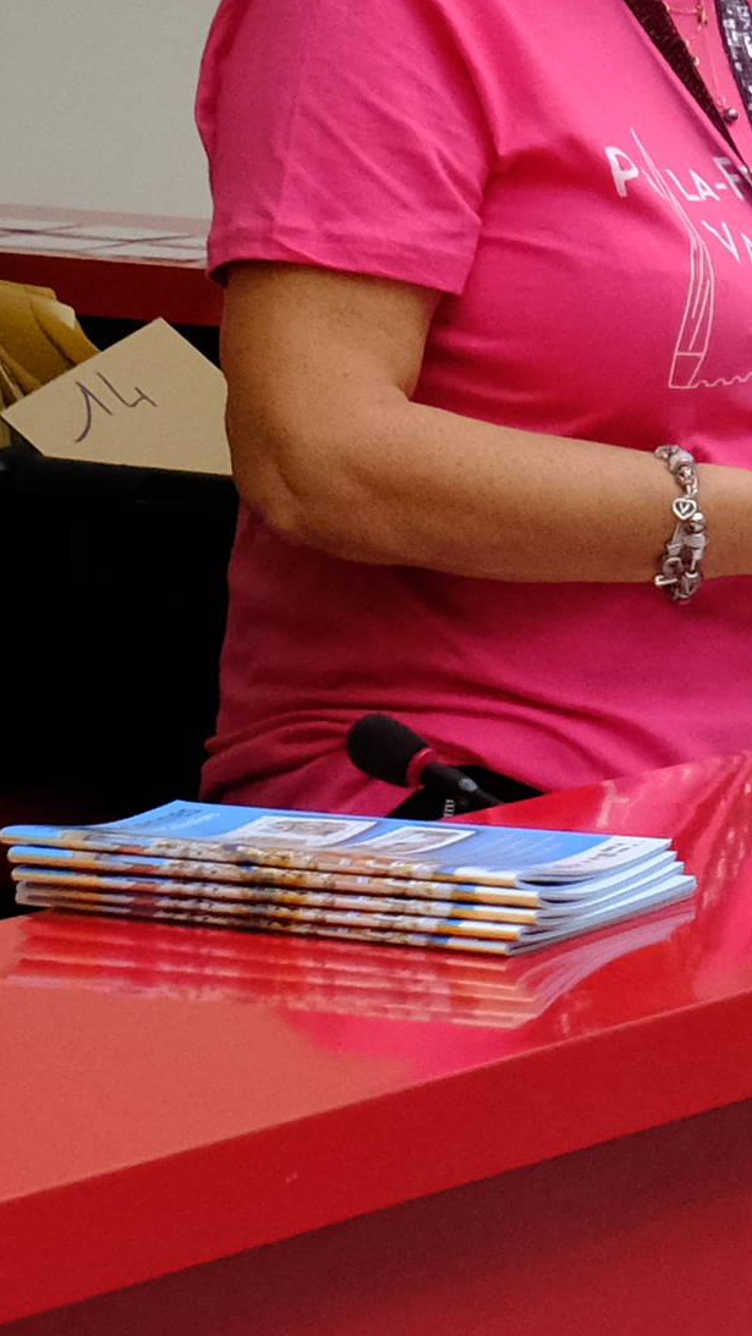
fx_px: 7336
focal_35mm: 207
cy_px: 534
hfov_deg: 5.8
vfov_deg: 10.4
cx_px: 1277
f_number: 5.6
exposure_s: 1/200
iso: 1600
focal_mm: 24.3
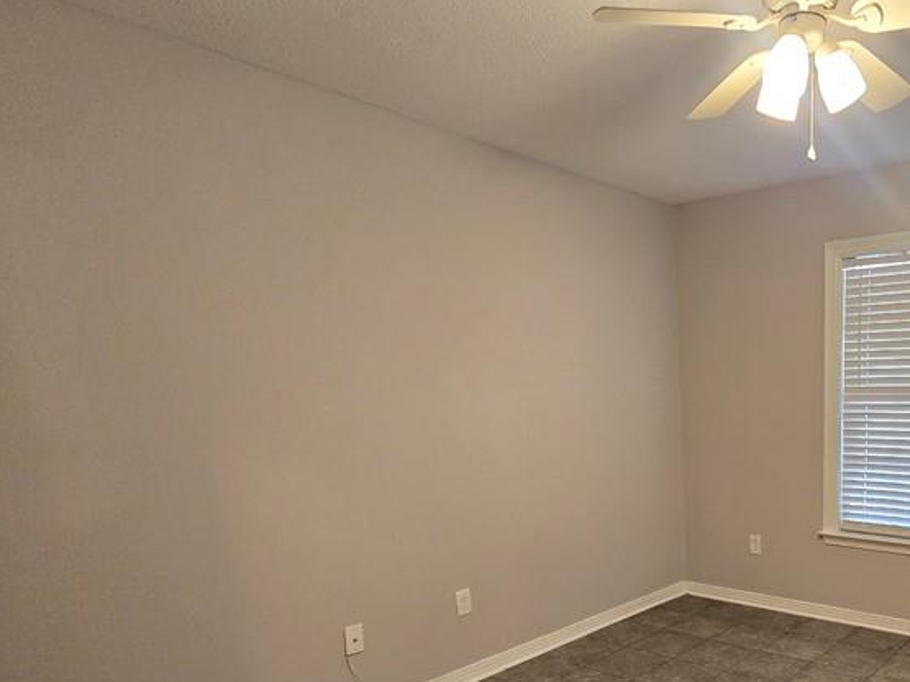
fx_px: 631
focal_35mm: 24
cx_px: 744
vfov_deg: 53.9
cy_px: 520
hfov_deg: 64.4
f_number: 2.2
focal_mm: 2.2
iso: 320
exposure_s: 1/60
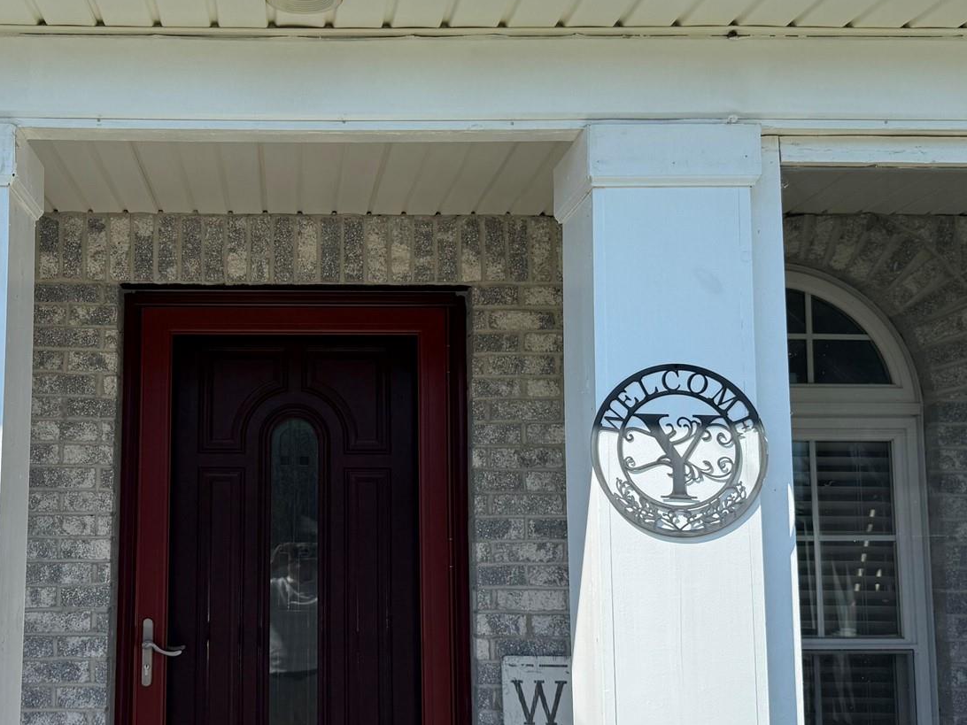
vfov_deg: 32.2
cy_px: 387
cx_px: 308
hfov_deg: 41.4
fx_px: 1257
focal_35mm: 45
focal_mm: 6.76
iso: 80
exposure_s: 1/4405
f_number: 1.78
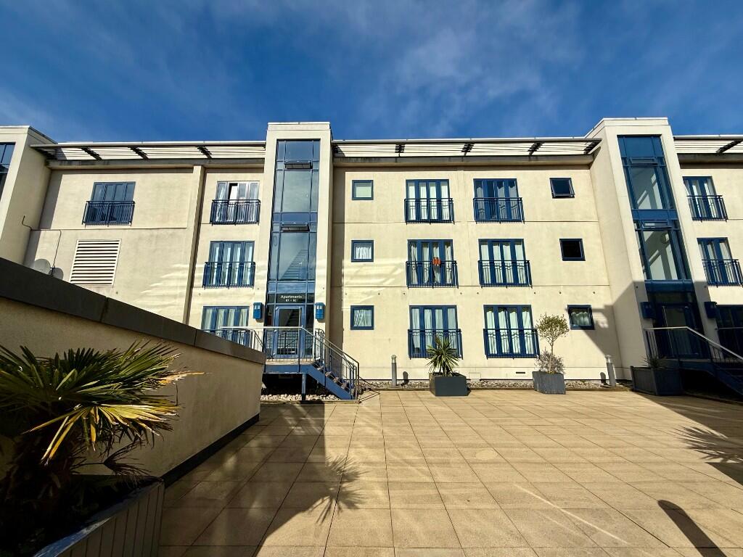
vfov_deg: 85.7
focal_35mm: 14
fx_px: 300
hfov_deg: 102.1
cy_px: 278
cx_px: 372
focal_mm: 2.22
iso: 50
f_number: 2.2
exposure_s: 1/6173
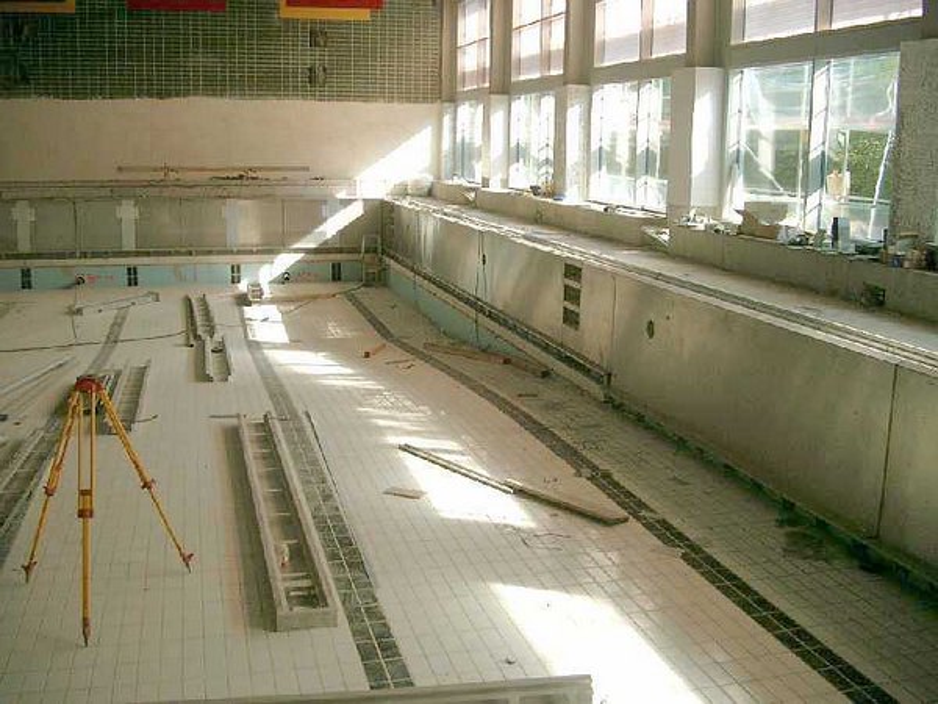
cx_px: 469
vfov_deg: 38.7
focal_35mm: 37
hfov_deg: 50.1
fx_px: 1003
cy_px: 352
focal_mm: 7.6
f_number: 2.6
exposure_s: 1/250
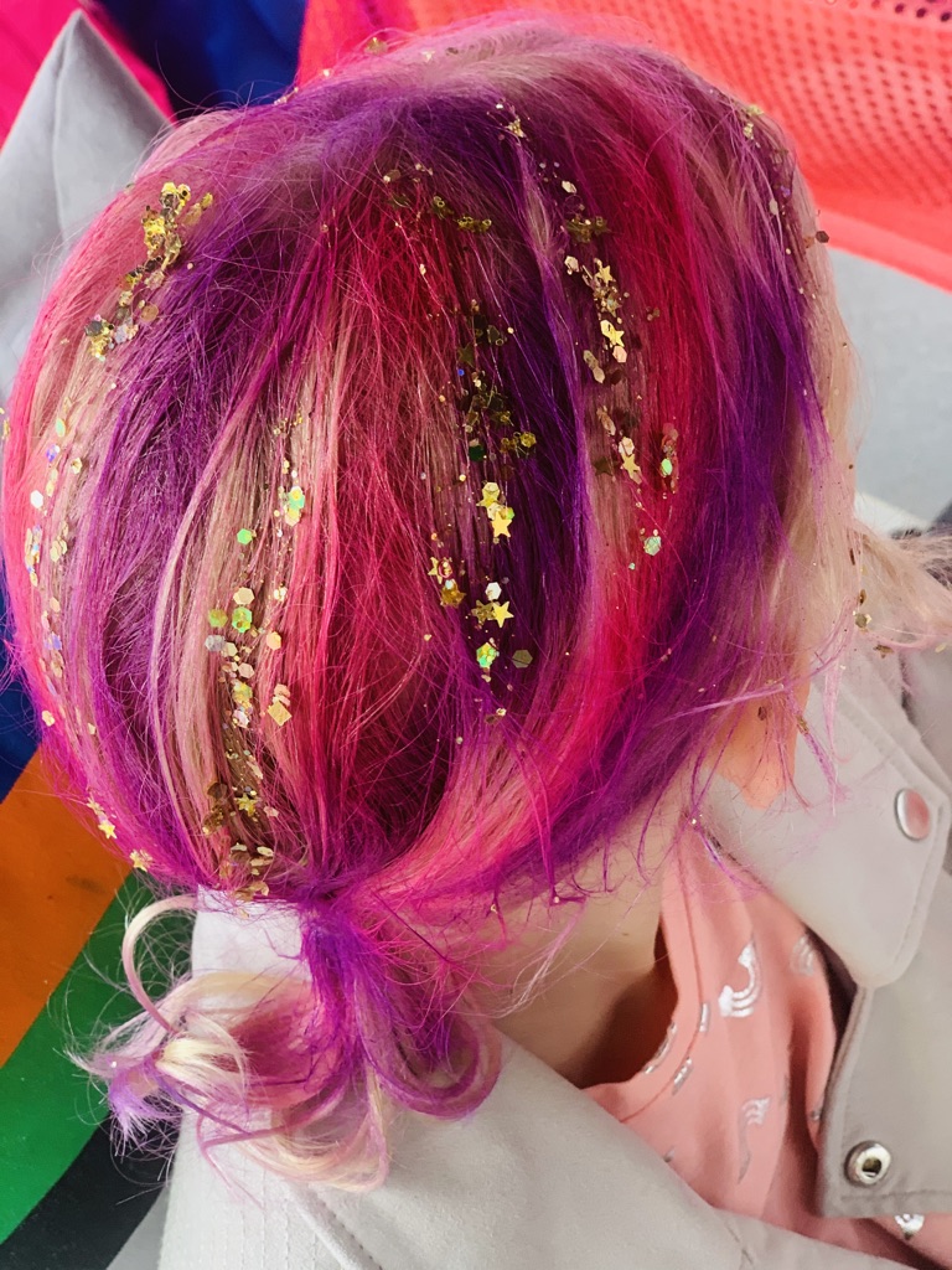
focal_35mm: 52
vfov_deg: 36.8
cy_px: 635
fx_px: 1907
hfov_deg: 28.0
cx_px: 476
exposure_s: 1/122
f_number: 2.4
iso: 100
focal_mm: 6
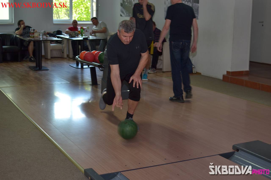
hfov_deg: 37.9
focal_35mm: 52
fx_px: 395
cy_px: 90
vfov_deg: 25.7
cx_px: 136
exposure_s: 1/60
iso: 100
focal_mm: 35
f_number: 3.5
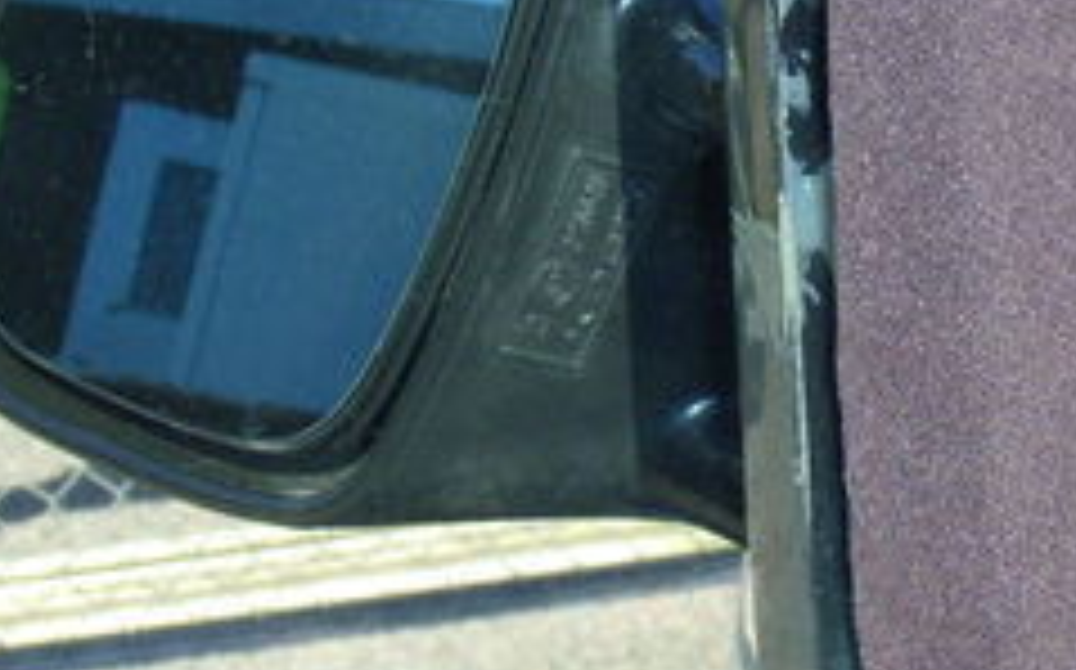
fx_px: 3165
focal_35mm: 108
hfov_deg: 19.1
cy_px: 310
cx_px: 837
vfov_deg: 12.1
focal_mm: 6.3
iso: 100
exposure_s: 1/320
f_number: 3.3
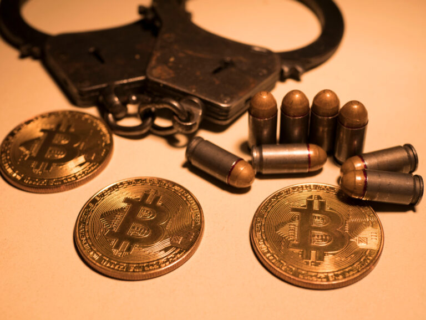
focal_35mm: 50
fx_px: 616
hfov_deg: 38.2
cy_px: 160
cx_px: 213
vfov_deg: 29.1
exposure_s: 1/125
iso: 200
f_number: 4
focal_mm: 25
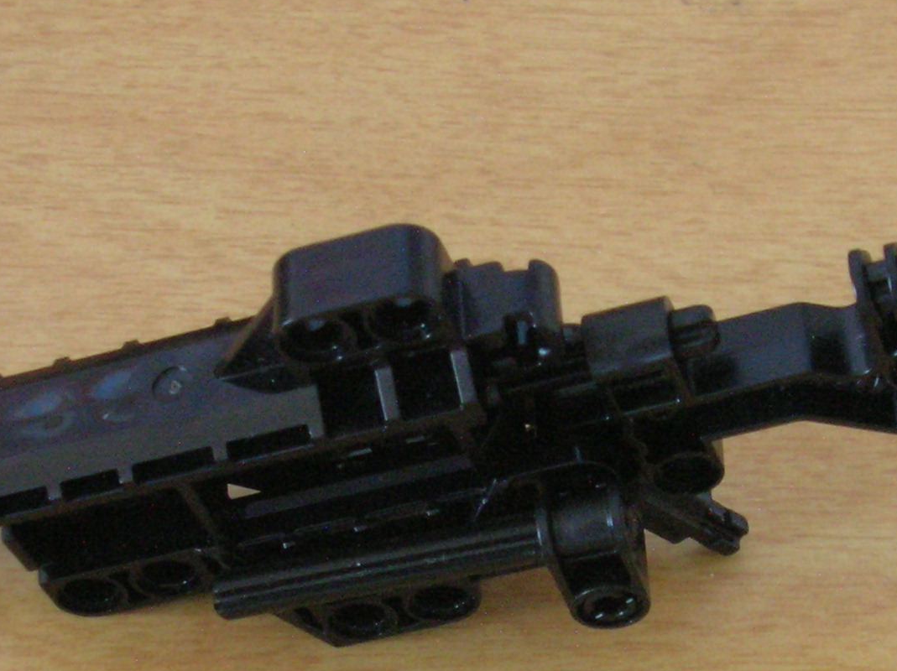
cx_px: 500
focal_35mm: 107
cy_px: 493
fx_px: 2771
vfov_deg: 13.8
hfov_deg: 18.4
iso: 200
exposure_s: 2
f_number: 3.3
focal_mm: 8.4
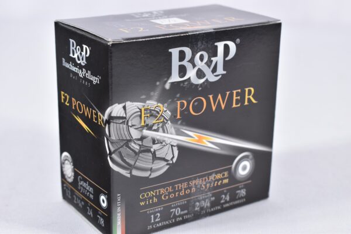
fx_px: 702
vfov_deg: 18.9
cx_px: 176
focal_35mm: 72
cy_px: 117
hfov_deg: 28.1
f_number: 5.3
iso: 640
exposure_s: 1/40
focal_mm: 48
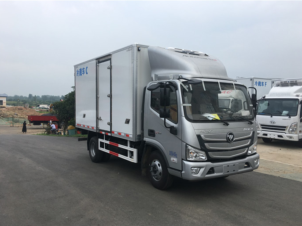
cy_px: 116
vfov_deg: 46.8
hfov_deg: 59.9
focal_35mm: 30
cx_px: 154
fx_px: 262
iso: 25
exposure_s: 1/1026
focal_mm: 4.15
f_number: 2.2
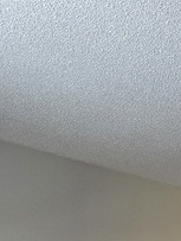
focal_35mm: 69
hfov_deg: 18.6
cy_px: 341
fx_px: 480
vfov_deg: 23.6
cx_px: 280
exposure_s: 1/60
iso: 80
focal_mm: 2.2
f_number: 2.2
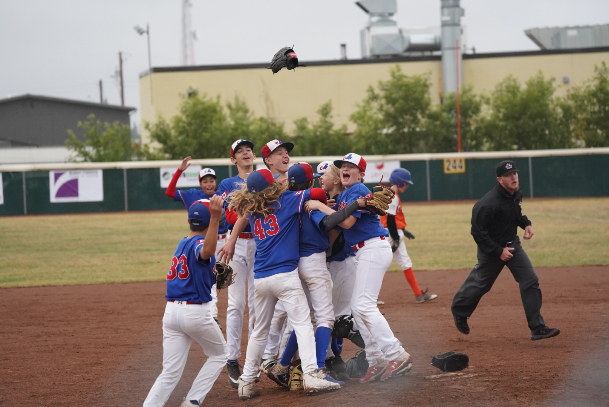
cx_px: 304
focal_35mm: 166
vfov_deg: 8.3
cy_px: 204
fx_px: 2810
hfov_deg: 12.4
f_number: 5.6
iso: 5000
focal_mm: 166
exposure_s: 1/2000
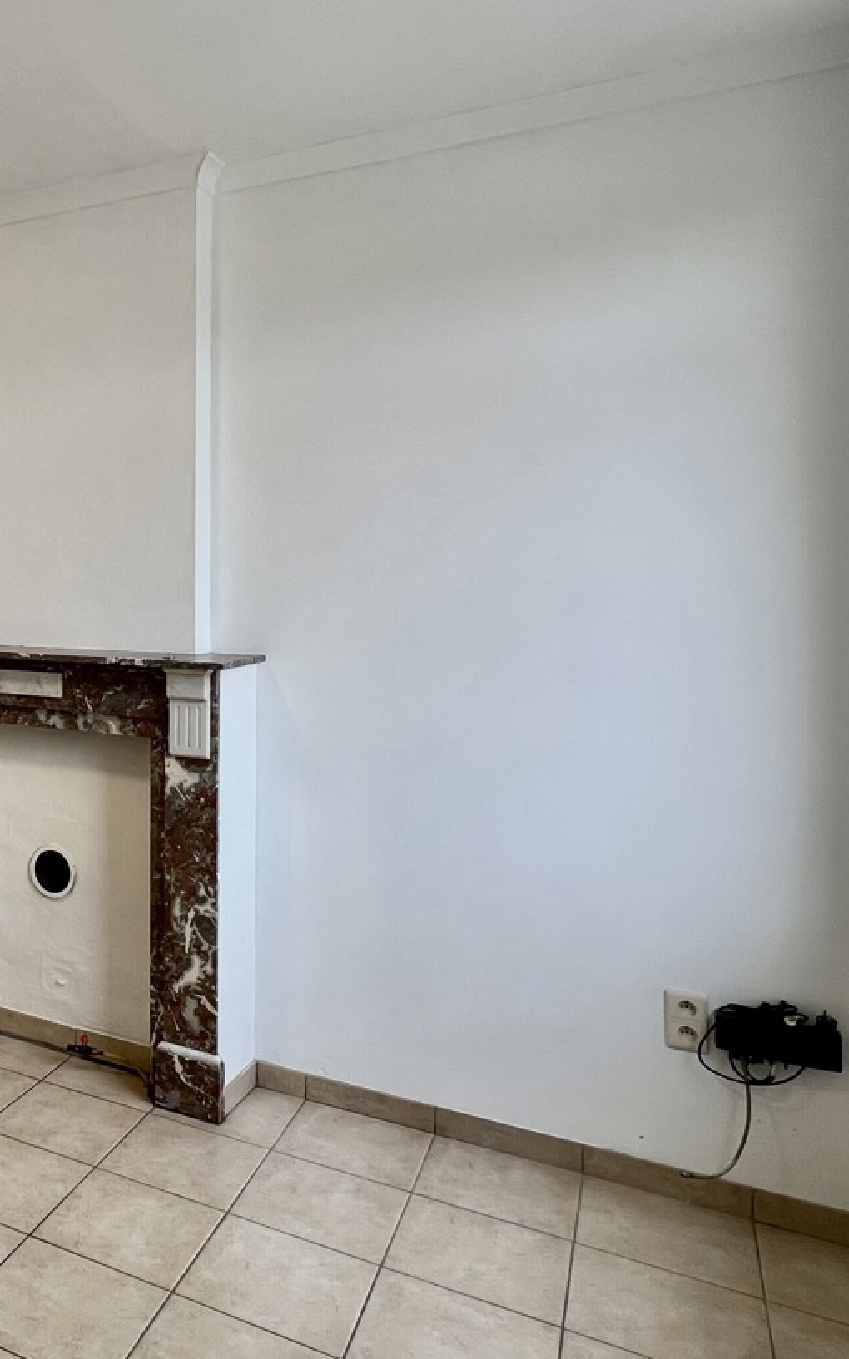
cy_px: 584
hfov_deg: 38.7
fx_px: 1000
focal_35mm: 27
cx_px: -65
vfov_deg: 68.1
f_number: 1.8
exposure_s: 1/99
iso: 40
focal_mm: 1.57
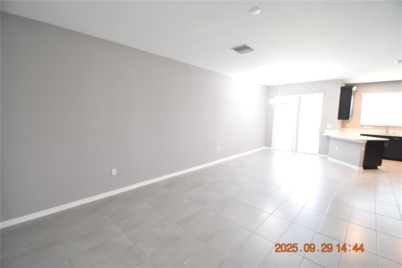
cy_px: 134
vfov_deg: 77.3
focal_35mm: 15
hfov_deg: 100.4
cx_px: 201
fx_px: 167
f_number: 3.5
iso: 800
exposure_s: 1/15
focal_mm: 10
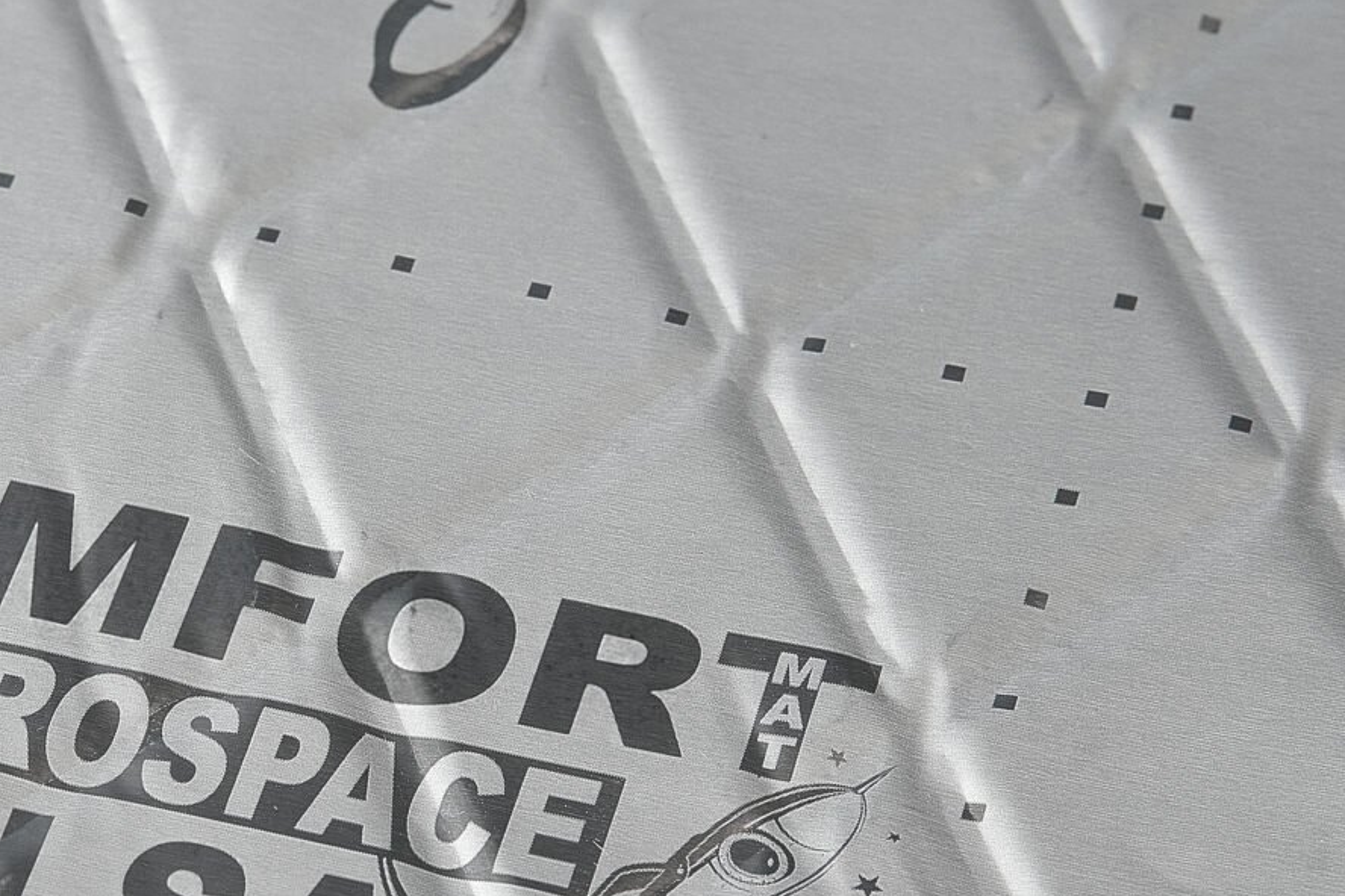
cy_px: 736
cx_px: 230
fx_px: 6314
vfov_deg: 8.1
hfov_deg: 12.1
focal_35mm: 169
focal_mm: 50
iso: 100
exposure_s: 1/125
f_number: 8
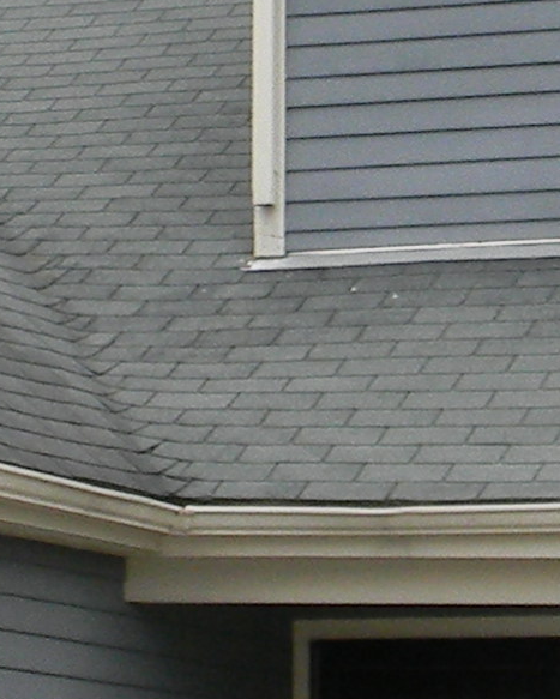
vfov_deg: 8.0
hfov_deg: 6.4
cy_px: 127
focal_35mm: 241
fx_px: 4989
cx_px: -147
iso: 112
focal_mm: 6.4
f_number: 3.7
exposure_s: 1/128
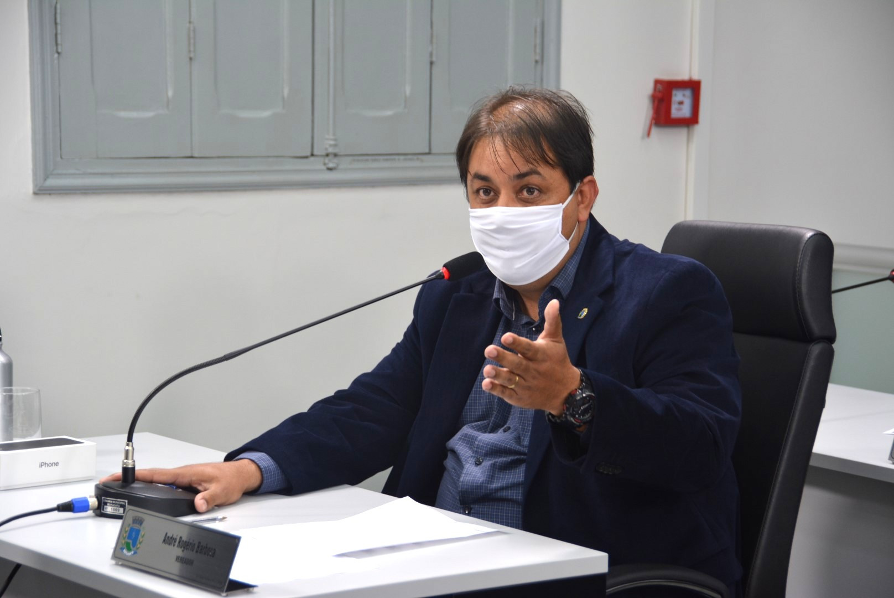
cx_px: 447
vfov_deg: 13.1
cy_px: 299
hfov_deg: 19.4
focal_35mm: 105
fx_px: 2609
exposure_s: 1/80
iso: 400
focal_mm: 70
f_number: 5
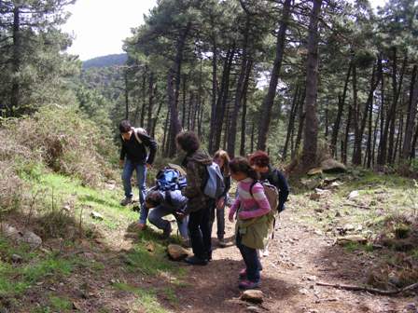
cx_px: 209
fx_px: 459
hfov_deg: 49.0
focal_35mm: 38
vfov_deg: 37.7
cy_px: 156
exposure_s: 1/126
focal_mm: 6.3
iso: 50
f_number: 4
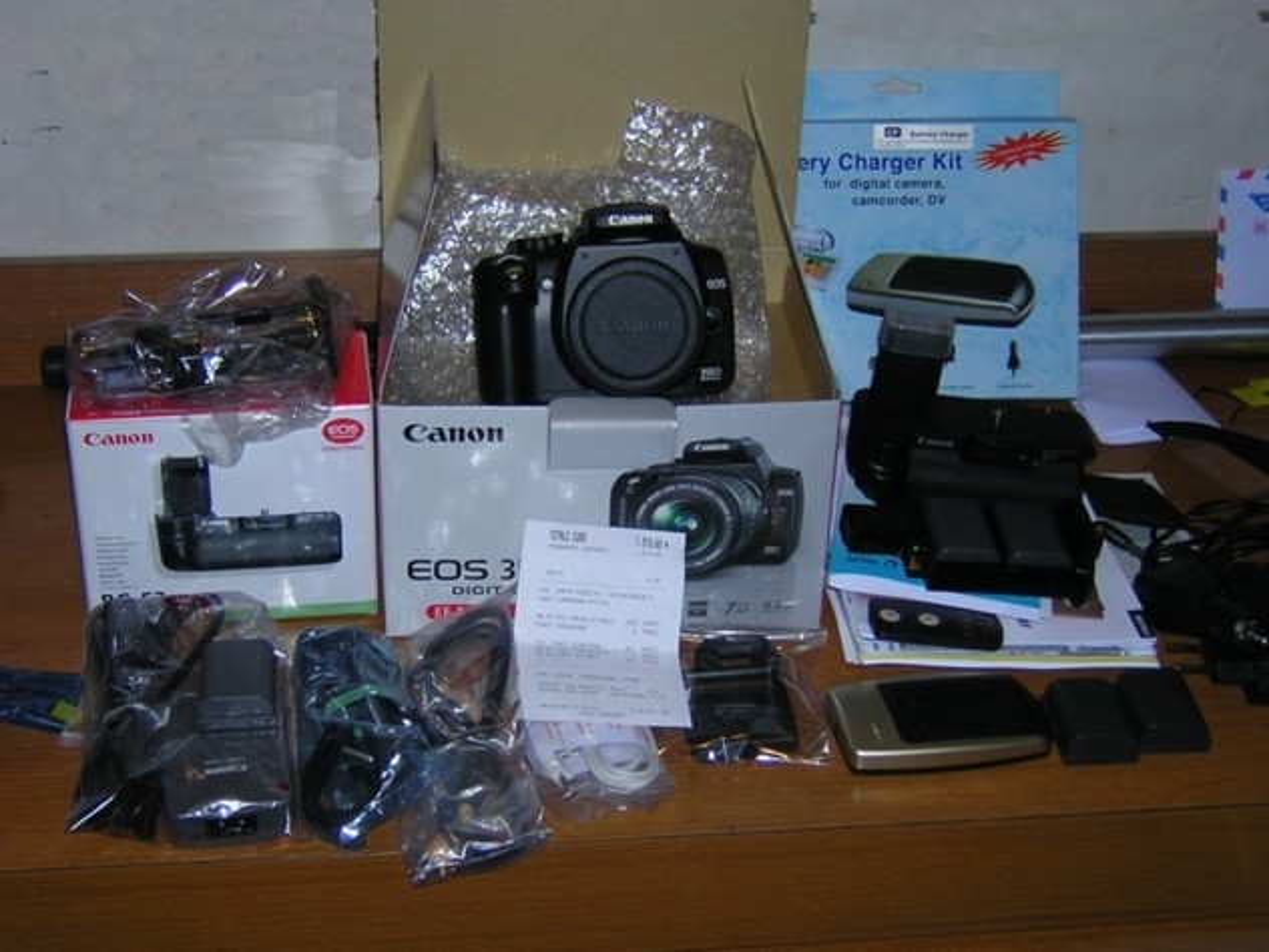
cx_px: 634
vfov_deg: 25.2
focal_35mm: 58
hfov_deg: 33.2
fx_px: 2126
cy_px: 476
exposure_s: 1/60.1
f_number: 3.3
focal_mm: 7.6
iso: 100
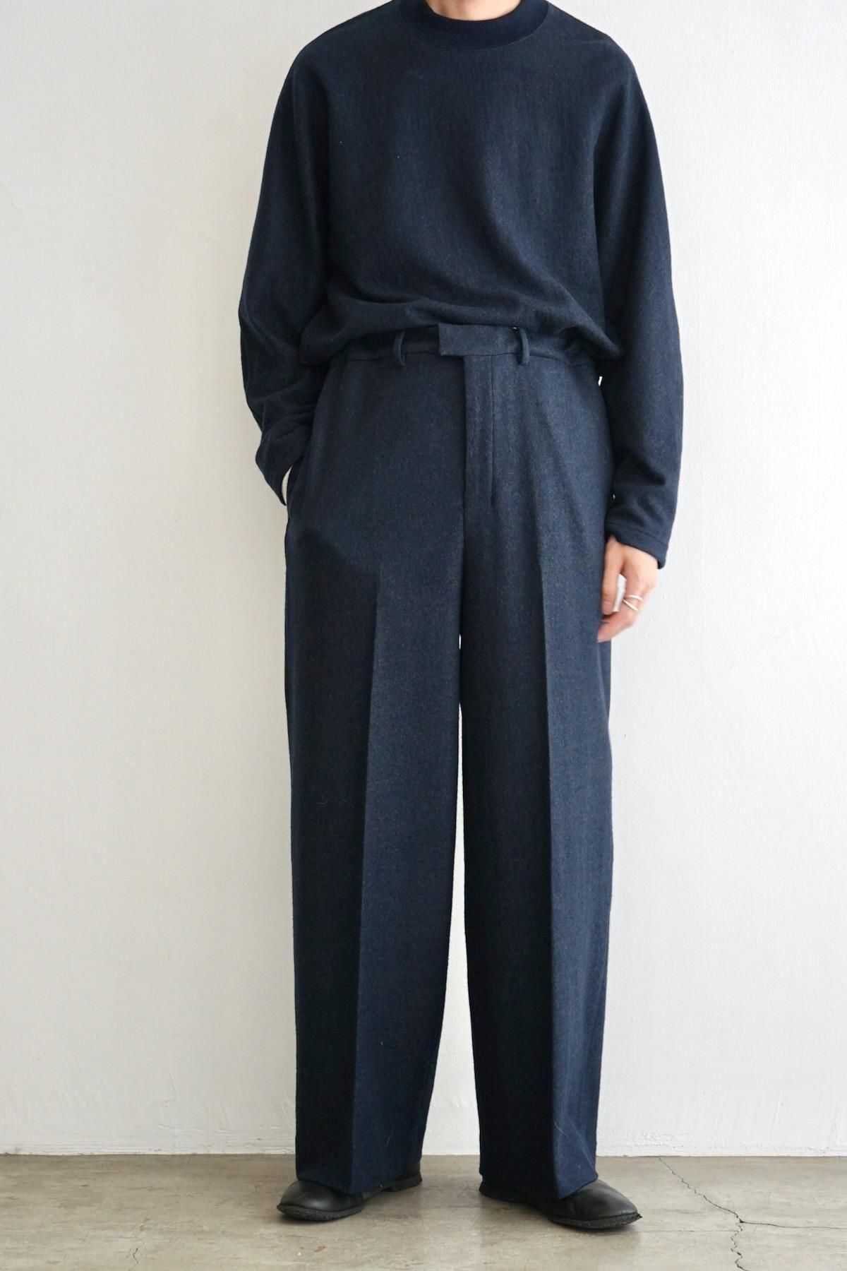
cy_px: 636
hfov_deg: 25.1
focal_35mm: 54
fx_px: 1906
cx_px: 424
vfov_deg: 36.9
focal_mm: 54
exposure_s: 1/160
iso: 800
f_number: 5
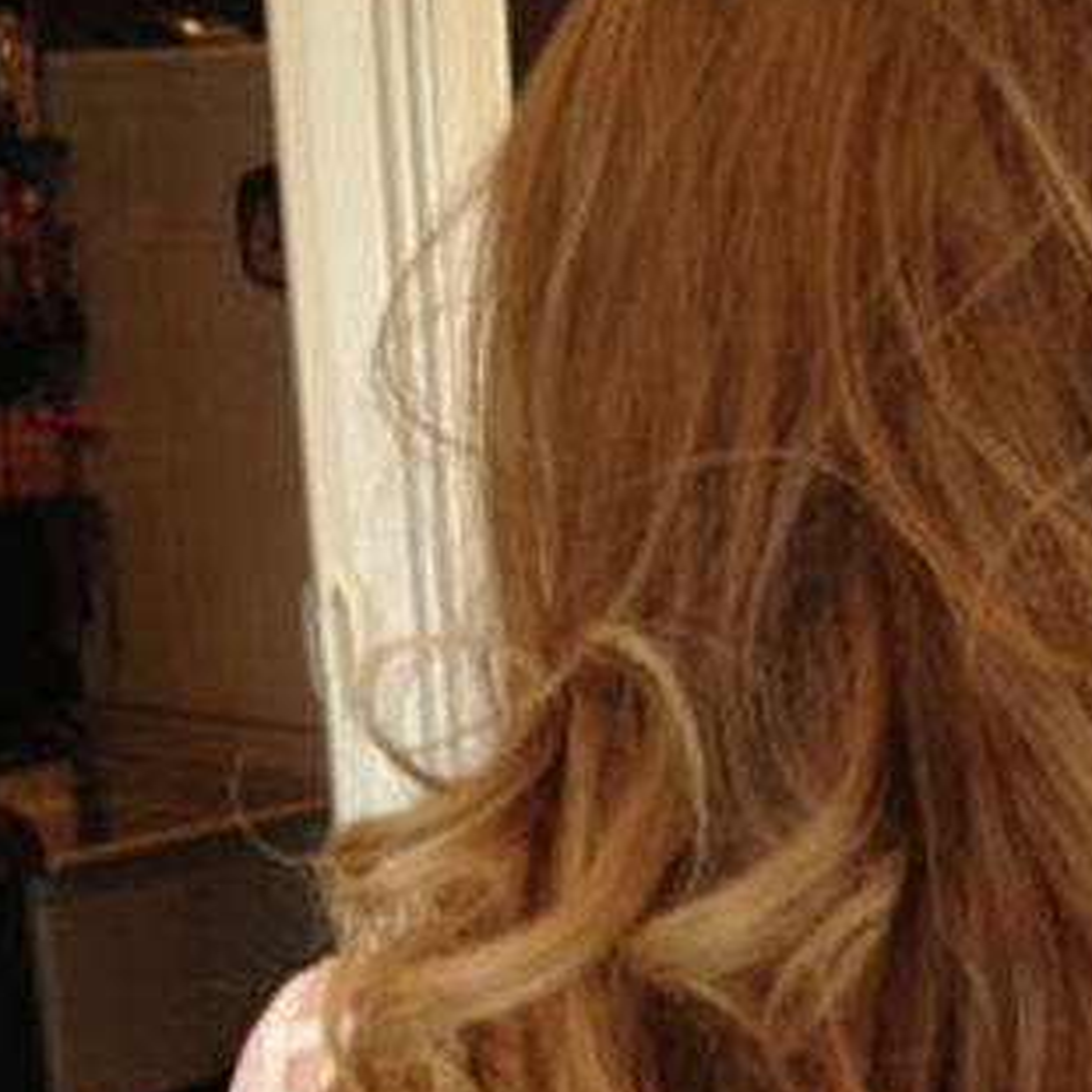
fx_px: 3034
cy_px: 1175
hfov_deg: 20.0
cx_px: 979
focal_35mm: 85
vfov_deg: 19.6
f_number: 2.4
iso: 64
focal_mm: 4.28
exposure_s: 1/20
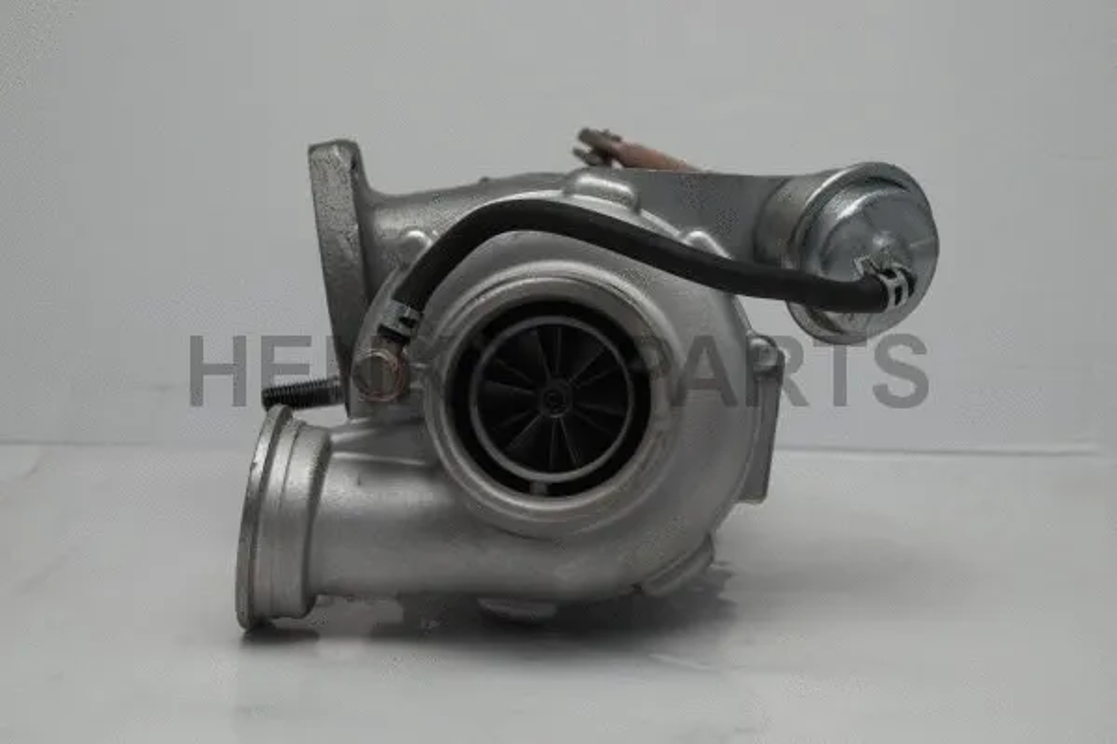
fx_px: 2559
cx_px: 558
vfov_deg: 16.5
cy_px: 372
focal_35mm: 82
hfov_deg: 24.6
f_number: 5.6
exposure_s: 1/160
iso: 1250
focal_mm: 55
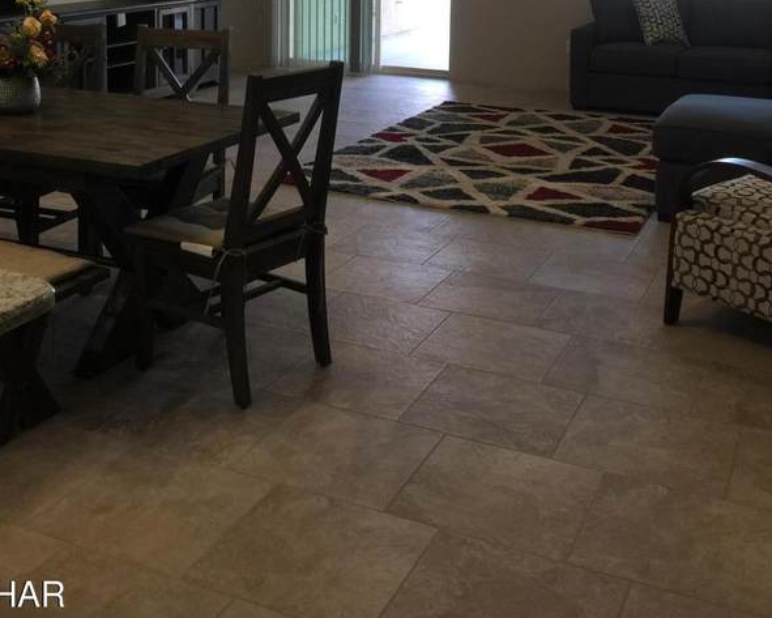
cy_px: 25
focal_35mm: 46
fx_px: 1051
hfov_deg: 40.2
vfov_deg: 30.8
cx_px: 325
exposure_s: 1/30
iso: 32
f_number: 2.2
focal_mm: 4.15
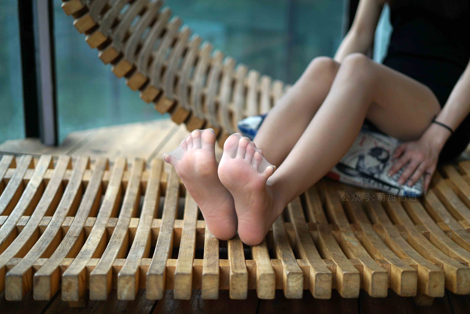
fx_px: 653
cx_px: 235
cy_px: 157
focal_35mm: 50
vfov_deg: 27.0
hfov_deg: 39.6
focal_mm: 50
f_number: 1.8
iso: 250
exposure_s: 1/1600
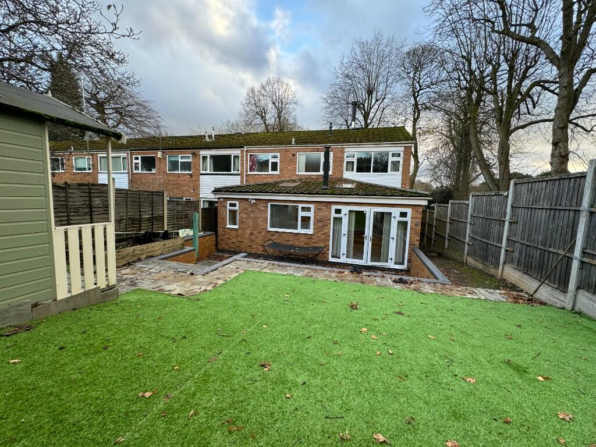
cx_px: 298
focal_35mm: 14
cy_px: 224
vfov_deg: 85.7
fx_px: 241
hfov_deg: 102.1
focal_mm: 2.22
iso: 64
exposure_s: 1/99
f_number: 2.2
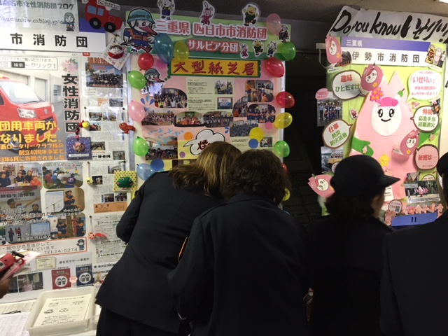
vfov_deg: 48.2
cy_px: 168
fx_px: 375
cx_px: 224
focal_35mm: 29
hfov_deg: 61.7
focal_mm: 4.15
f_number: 2.2
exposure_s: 1/30
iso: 125
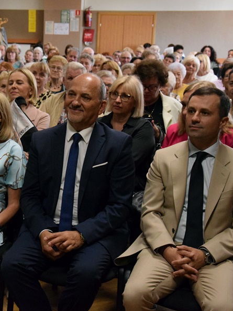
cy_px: 155
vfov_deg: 27.8
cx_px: 35
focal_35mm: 70
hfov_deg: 20.7
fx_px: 628
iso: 4500
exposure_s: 1/250
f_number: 4.5
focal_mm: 32
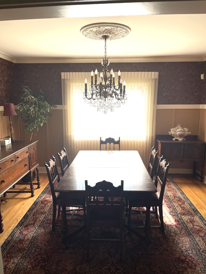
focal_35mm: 26
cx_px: 103
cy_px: 137
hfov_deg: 53.1
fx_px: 206
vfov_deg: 67.3
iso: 32
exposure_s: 1/238
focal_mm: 5.1
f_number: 1.6
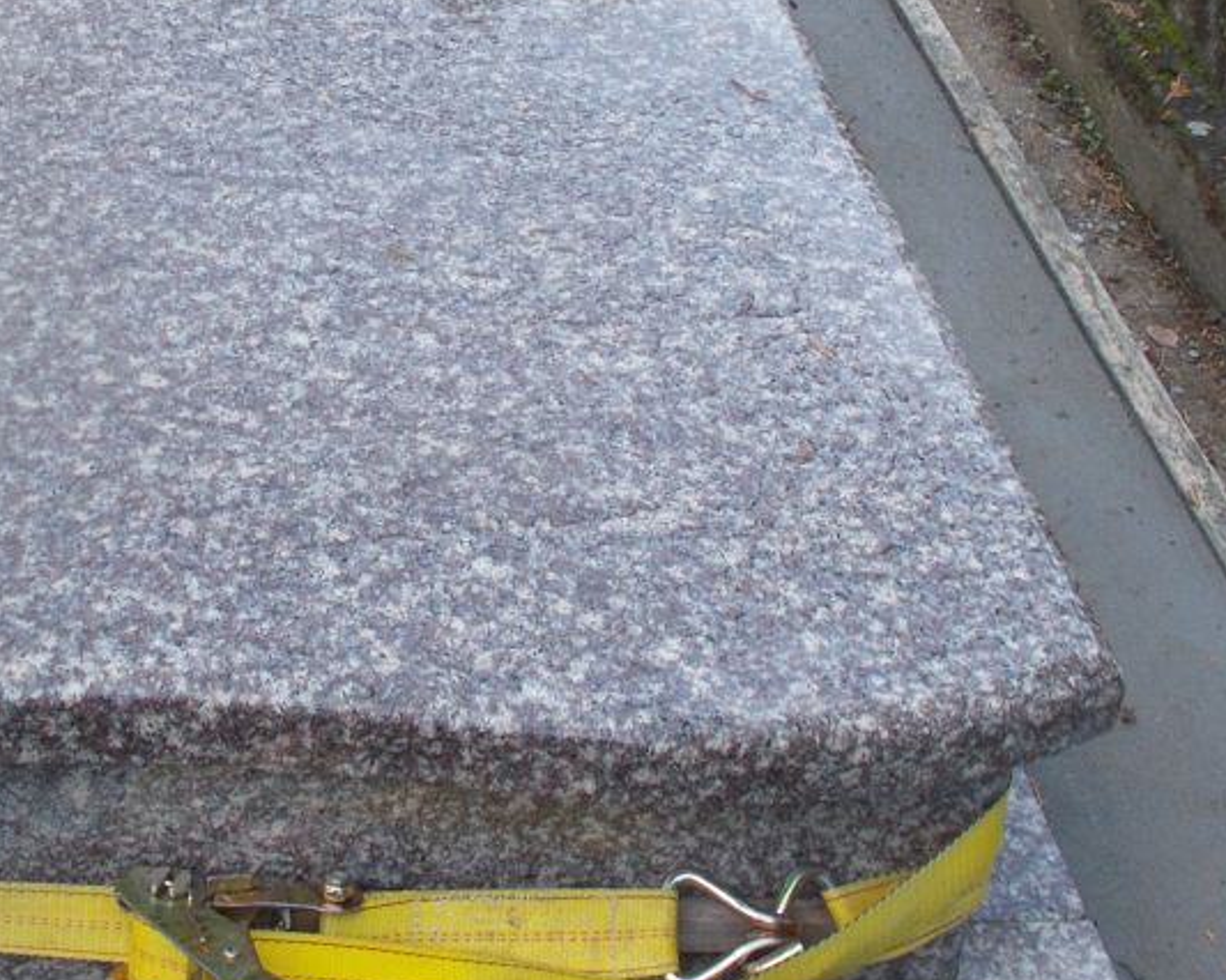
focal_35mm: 65
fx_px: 2358
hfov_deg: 29.0
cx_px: 419
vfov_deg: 23.2
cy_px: 224
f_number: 3.2
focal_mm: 4.6
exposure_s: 1/60
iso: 80
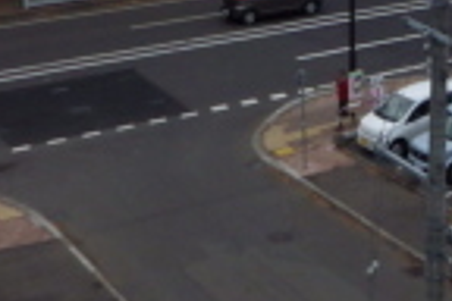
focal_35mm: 102
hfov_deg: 19.0
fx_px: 1281
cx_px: 537
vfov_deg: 12.0
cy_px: -295
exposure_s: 1/1000
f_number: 3.1
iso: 100
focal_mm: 4
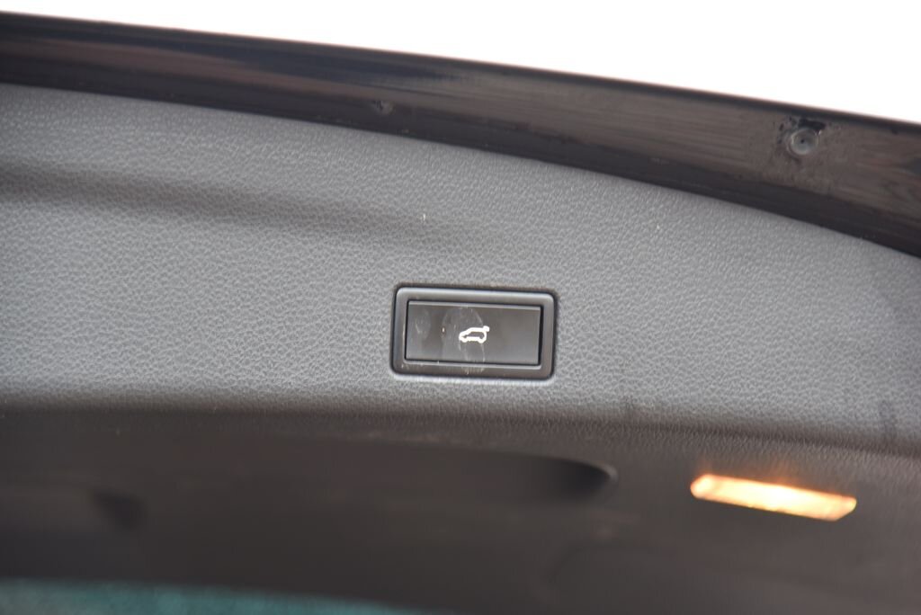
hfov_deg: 17.1
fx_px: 3072
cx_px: 460
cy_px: 308
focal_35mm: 120
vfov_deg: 11.4
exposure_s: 1/50
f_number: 4
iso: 500
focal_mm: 120
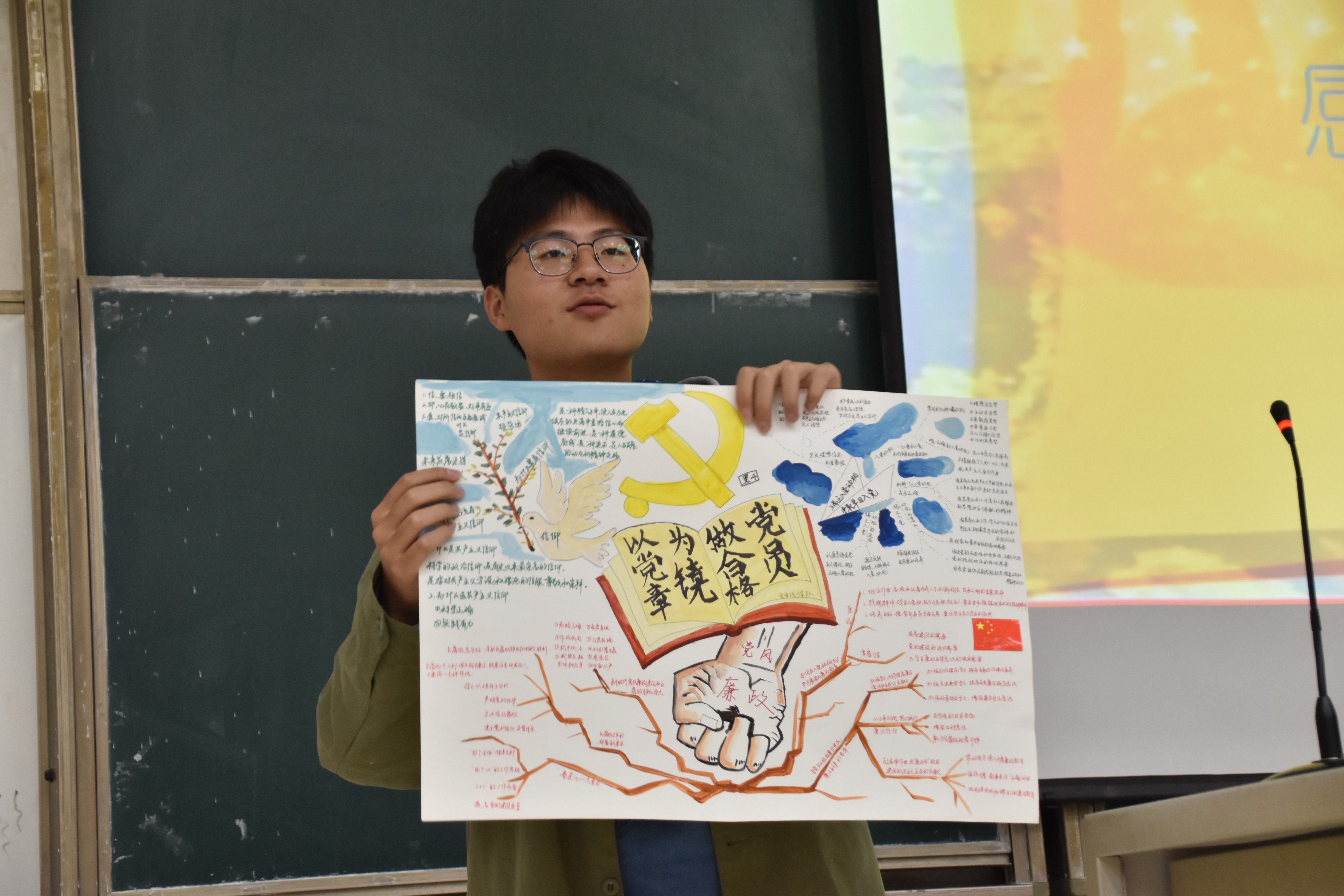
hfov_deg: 24.6
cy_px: 448
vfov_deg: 16.6
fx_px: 3080
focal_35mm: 82
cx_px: 672
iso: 1000
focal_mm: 55
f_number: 5
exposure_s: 1/60
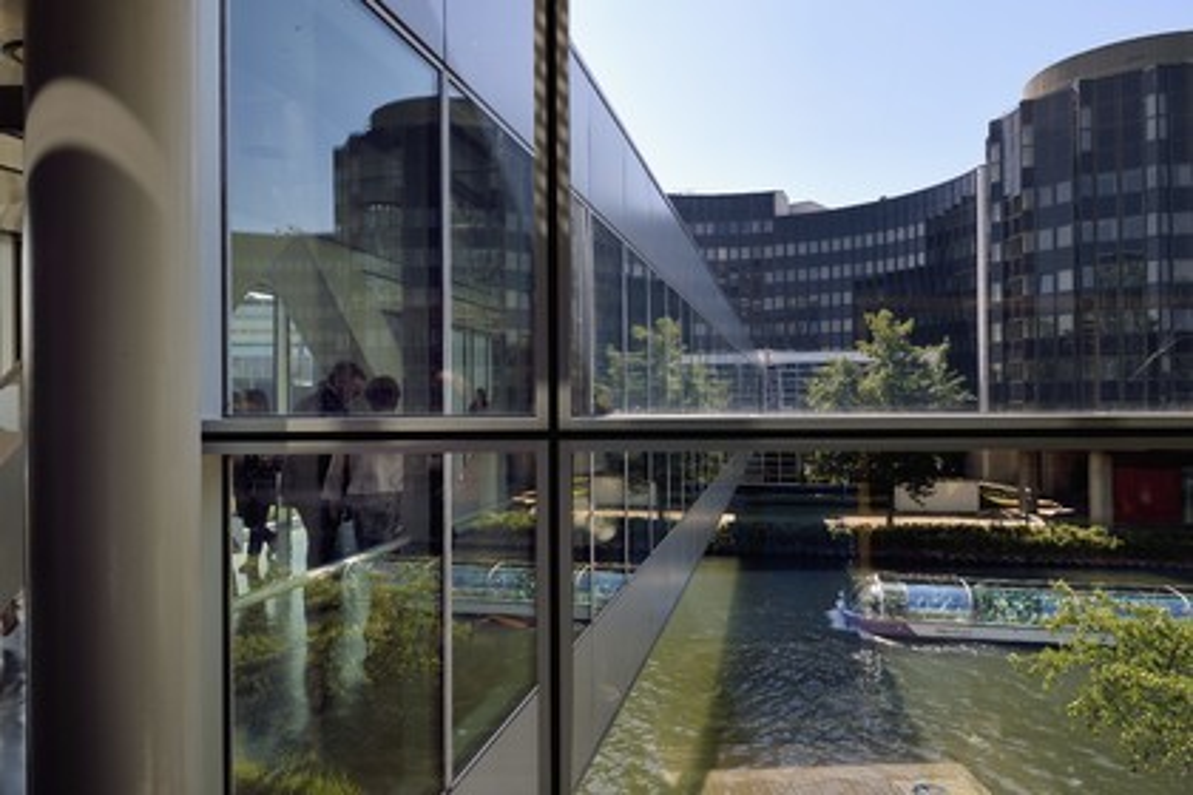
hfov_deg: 73.7
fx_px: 795
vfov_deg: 53.1
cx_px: 596
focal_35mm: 24
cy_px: 398
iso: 200
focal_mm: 24
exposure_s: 1/125
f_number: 10
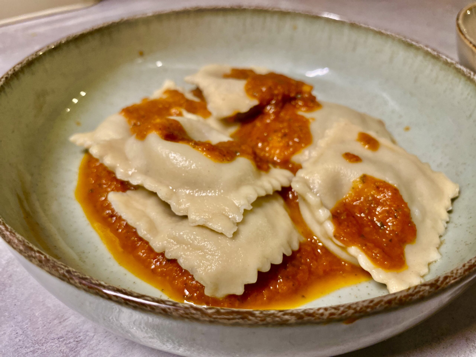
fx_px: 358
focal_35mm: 26
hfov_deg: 67.3
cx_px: 238
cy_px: 178
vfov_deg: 53.1
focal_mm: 4.25
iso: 160
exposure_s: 1/60
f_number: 1.8
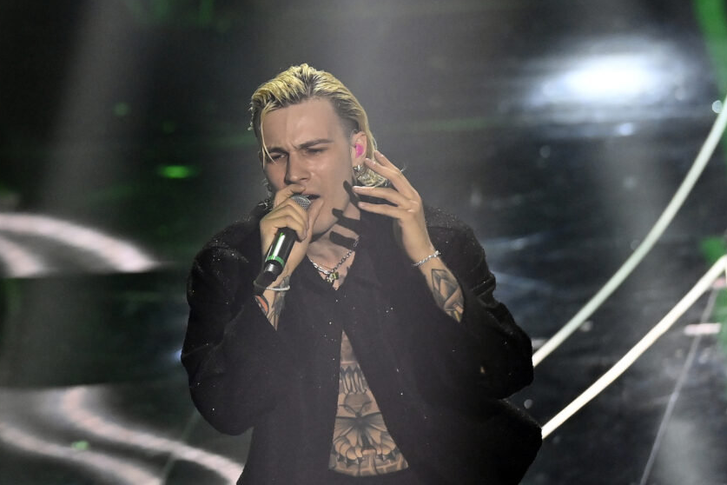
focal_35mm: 306
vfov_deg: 4.5
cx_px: 341
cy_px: 281
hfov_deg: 6.7
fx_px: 6179
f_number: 3.5
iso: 4000
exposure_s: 1/640
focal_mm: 250
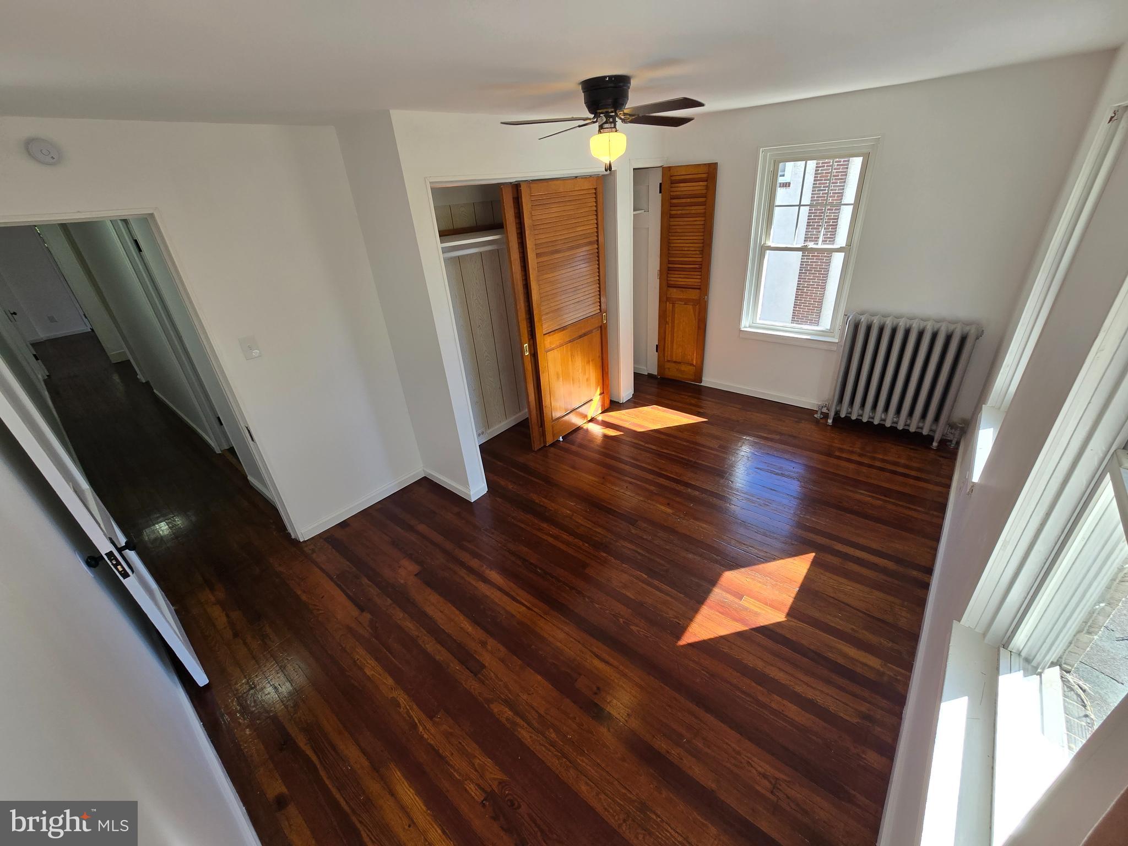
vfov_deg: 89.9
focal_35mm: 13
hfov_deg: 106.2
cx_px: 564
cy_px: 423
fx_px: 424
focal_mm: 2.2
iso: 50
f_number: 2.2
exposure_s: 1/134
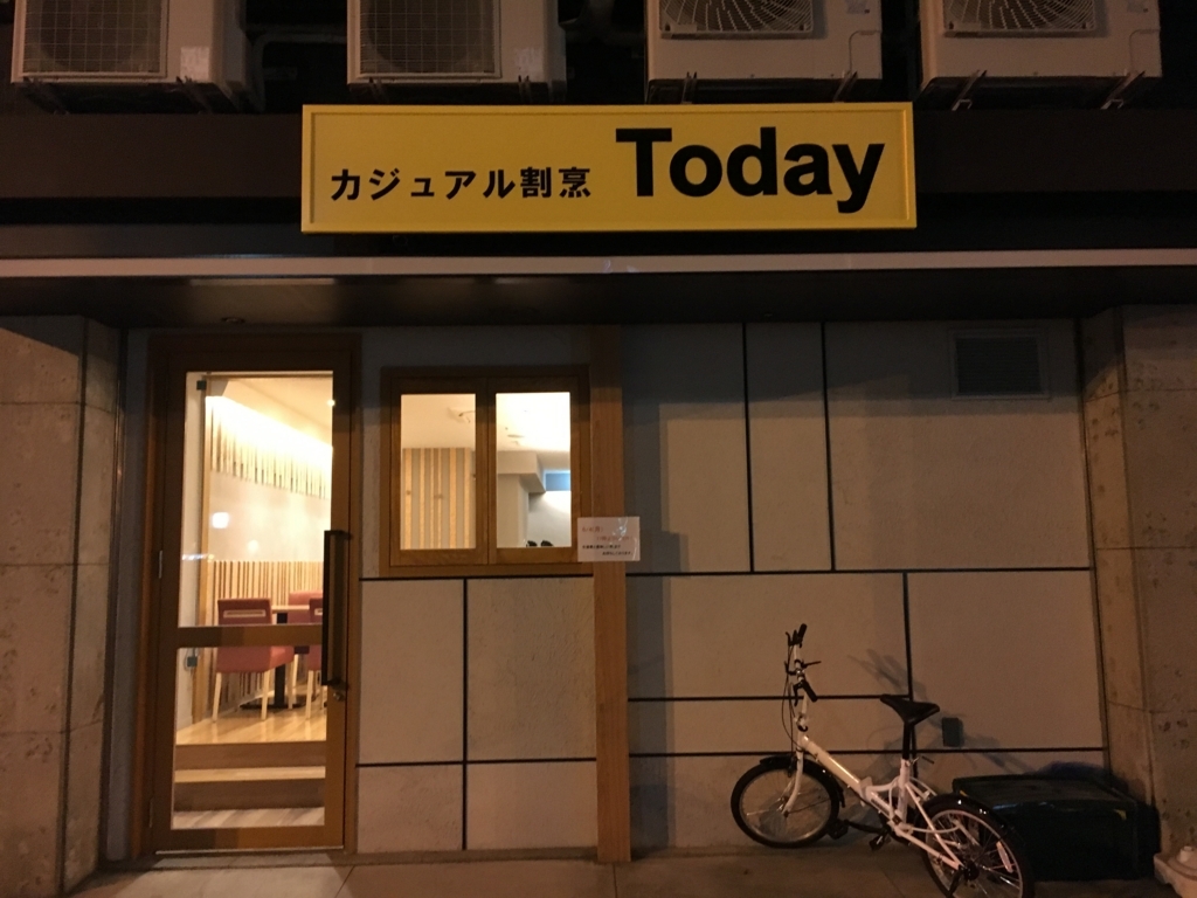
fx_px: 1003
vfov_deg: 48.2
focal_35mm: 29
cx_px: 598
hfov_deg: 61.7
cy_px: 449
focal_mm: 4.15
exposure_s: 1/15
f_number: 2.2
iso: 250
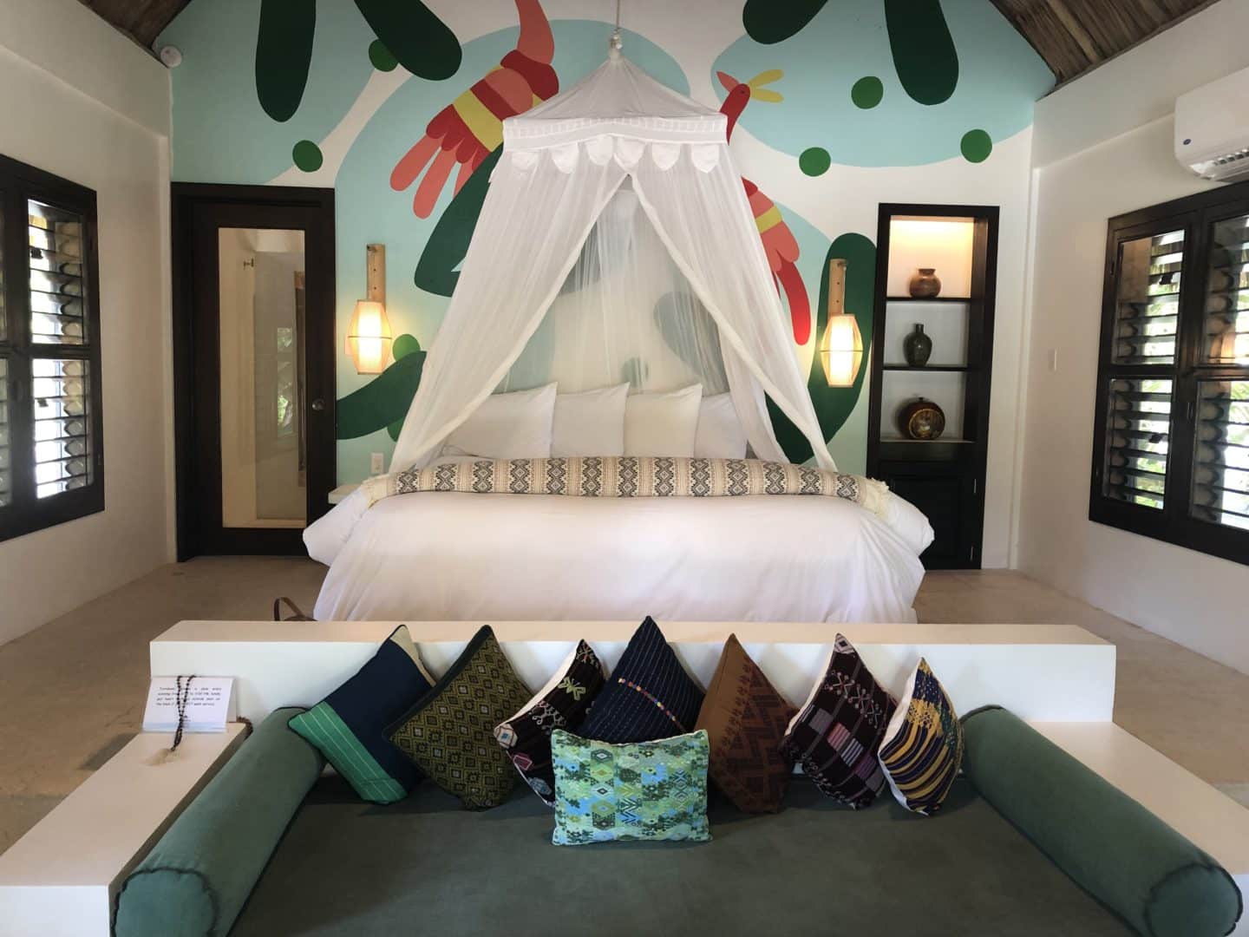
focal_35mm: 28
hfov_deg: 63.4
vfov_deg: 49.7
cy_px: 468
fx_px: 1010
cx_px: 624
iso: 40
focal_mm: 3.99
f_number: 1.8
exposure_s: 1/17
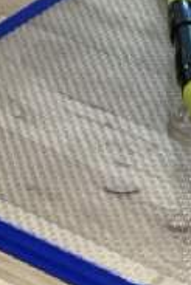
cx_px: 579
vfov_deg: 11.3
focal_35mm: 179
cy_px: 314
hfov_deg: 6.9
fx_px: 1422
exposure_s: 1/40
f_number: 2.4
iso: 400
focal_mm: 3.3
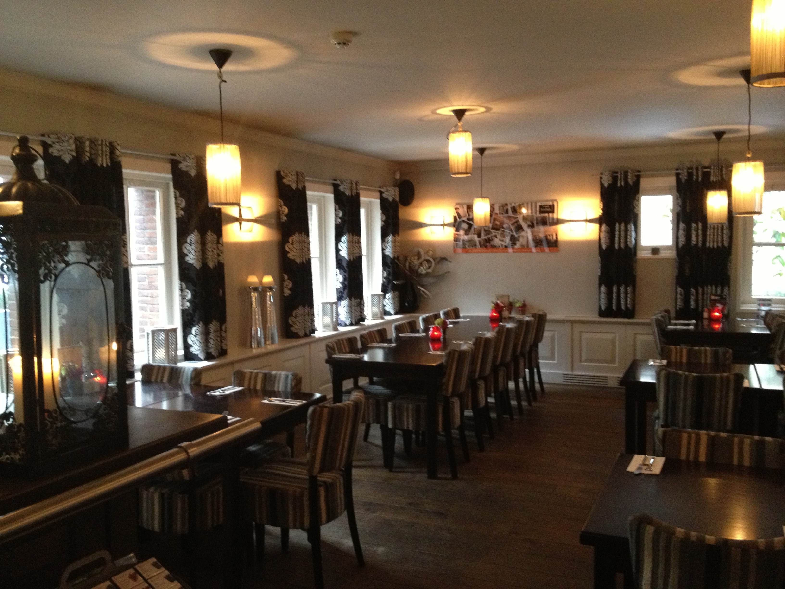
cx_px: 392
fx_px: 794
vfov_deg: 40.7
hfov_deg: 52.6
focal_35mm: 35
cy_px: 294
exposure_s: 1/17
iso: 400
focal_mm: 4.28
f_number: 2.4
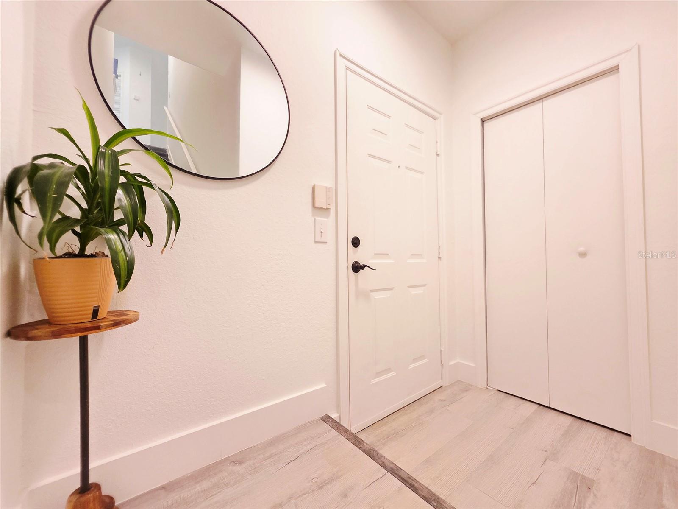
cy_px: 254
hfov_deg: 106.2
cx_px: 339
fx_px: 255
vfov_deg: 89.9
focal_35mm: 13
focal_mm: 2.2
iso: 320
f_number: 1.9
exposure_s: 1/60.2
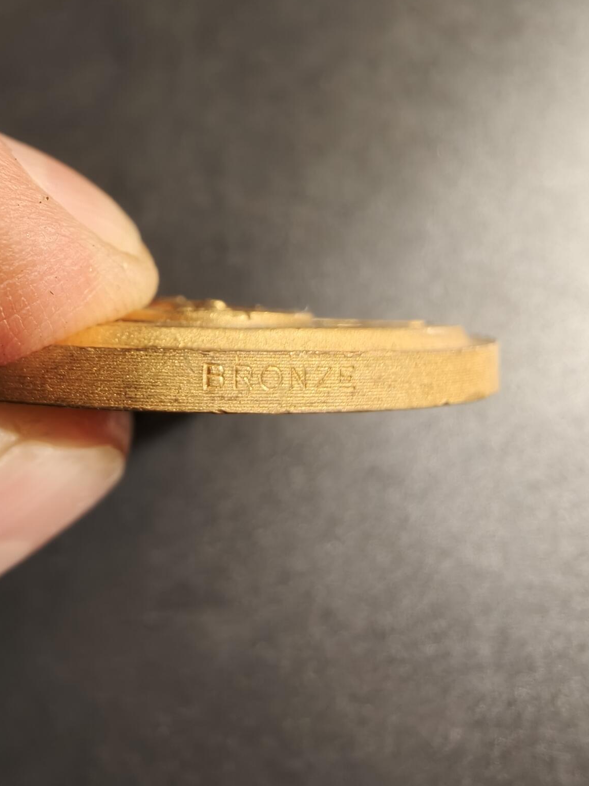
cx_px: 245
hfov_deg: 51.1
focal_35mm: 27
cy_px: 455
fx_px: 612
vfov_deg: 64.9
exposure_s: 1/89.9
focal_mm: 2.32
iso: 160
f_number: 2
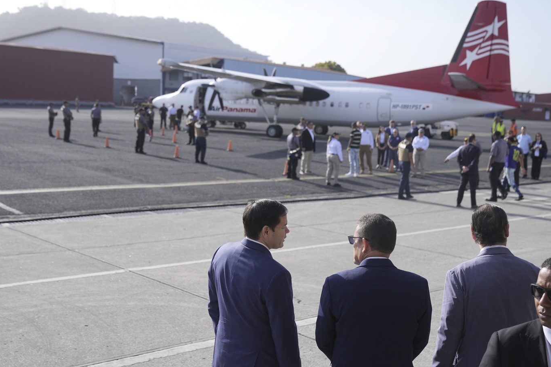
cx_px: 278
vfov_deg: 29.8
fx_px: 688
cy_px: 185
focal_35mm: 45
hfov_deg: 43.6
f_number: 4
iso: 250
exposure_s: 1/1600
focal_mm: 44
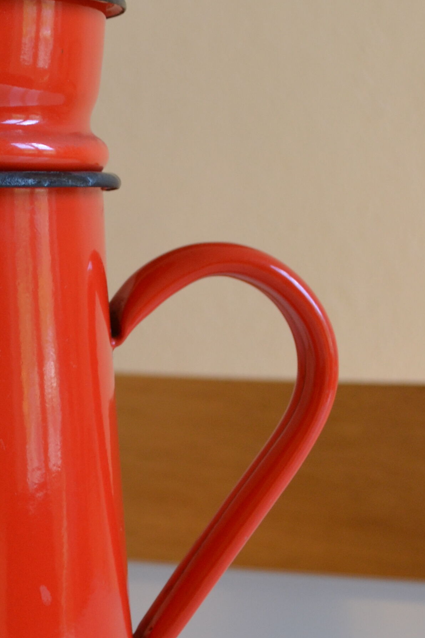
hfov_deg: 14.2
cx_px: -103
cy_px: 306
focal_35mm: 93
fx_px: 1647
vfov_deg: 21.9
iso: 400
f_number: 5
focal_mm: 24
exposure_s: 1/100
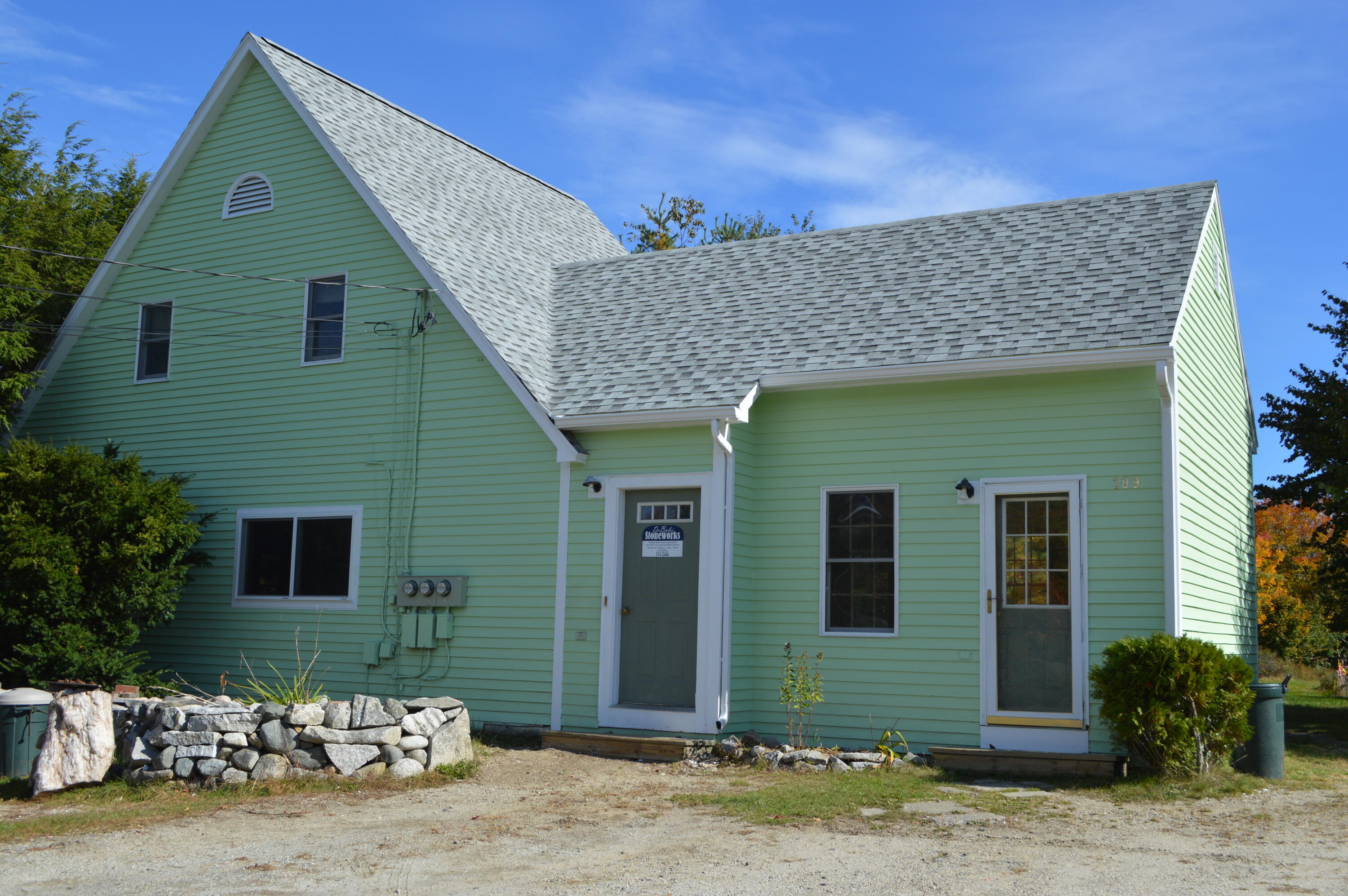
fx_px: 1347
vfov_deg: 36.8
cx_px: 674
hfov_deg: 53.2
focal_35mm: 36
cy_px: 448
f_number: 8
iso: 100
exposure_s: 1/250
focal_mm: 24
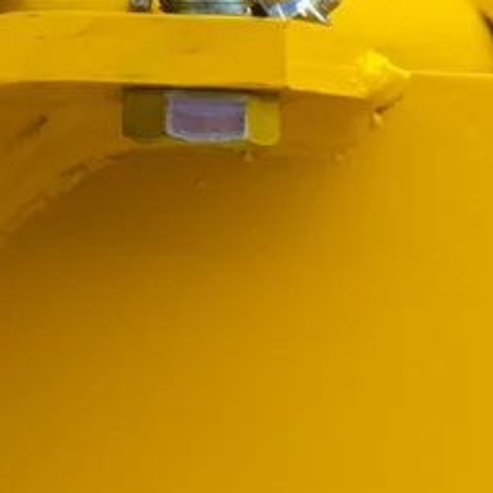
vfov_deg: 5.4
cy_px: 1141
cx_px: 1843
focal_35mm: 316
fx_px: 5092
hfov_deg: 5.0
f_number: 5.6
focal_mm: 35
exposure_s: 1/400
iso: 320
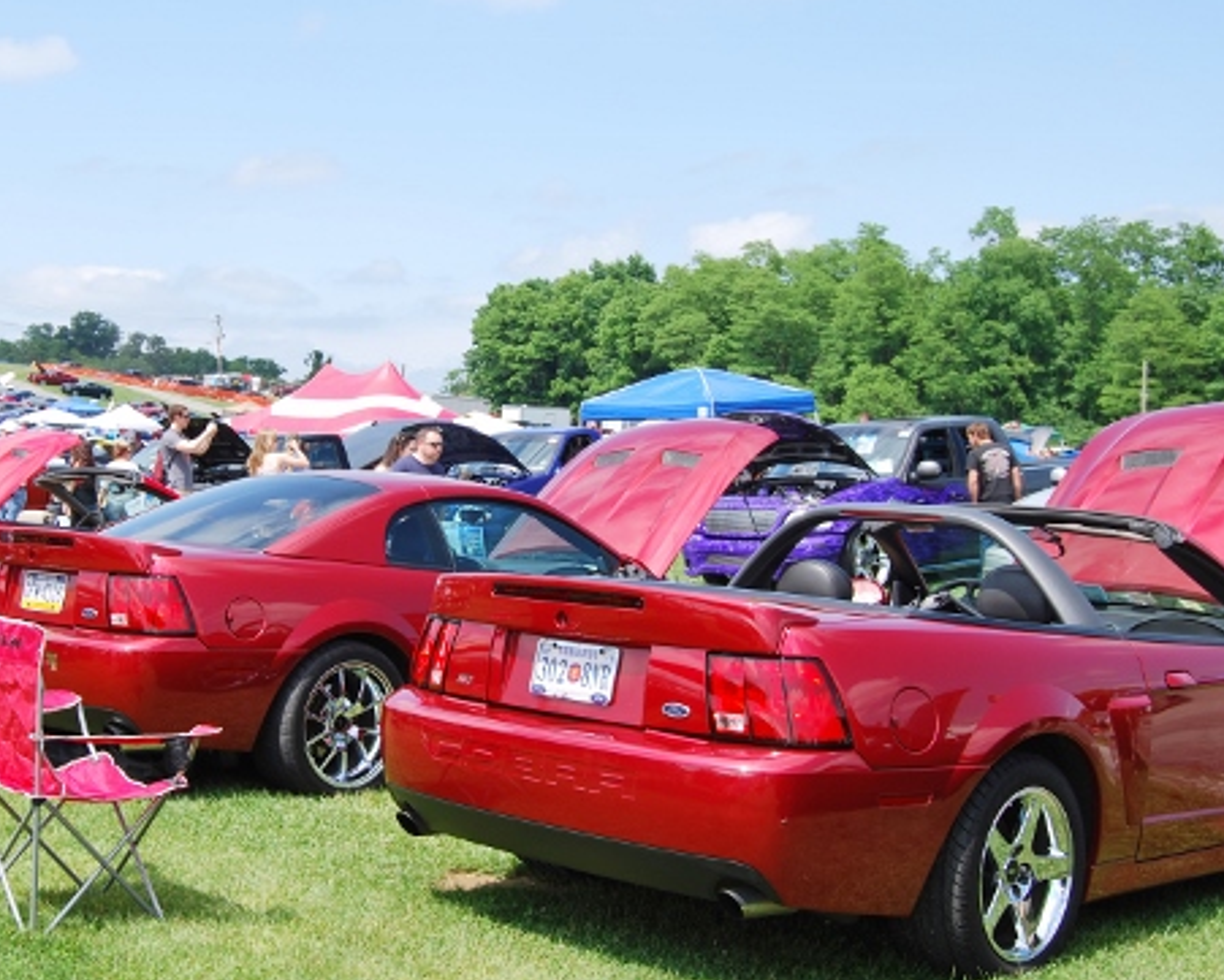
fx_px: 1884
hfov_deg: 35.8
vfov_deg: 29.1
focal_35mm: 52
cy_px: 472
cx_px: 445
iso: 100
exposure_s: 1/200
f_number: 7.1
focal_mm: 26
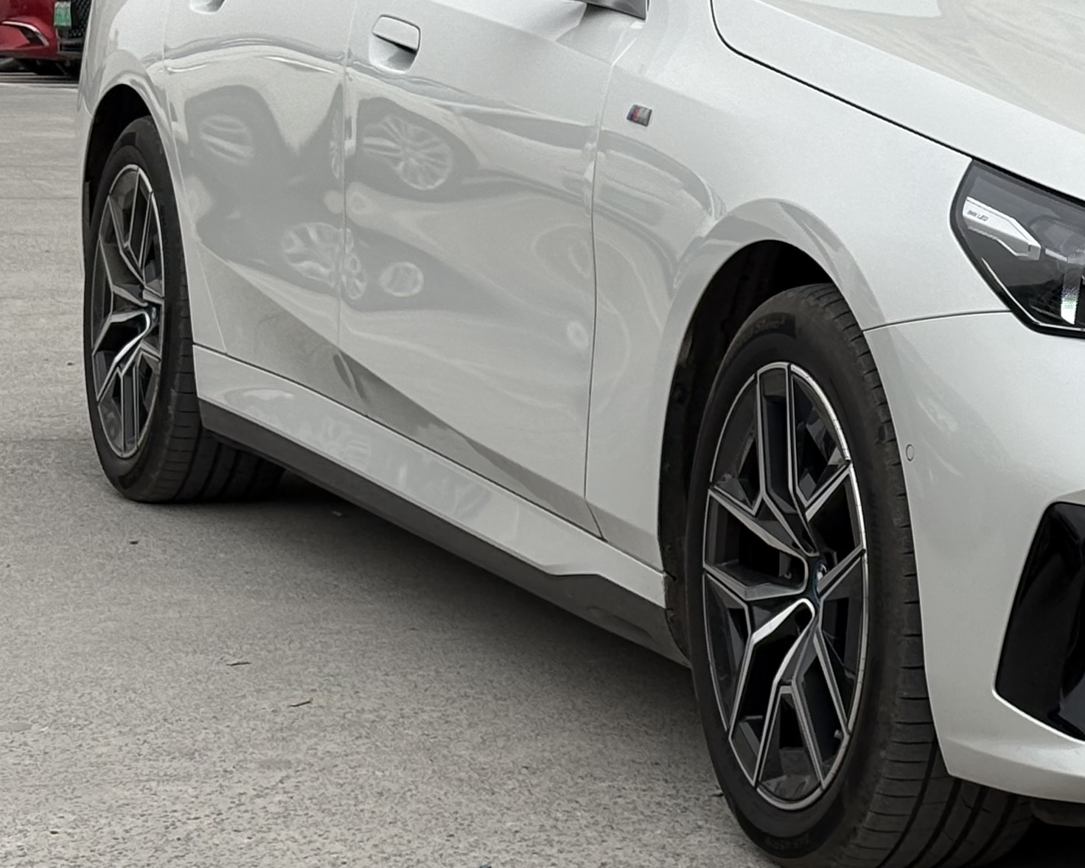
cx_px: 1245
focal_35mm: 139
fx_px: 4464
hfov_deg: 13.5
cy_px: 223
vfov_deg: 11.1
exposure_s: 1/2212
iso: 40
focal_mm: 5.96
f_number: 1.6
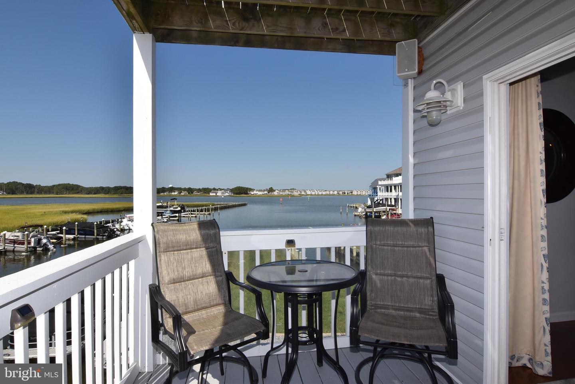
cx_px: 288
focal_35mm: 18
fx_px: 288
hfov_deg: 90.0
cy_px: 192
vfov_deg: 67.5
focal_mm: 12
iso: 250
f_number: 22
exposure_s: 1/200
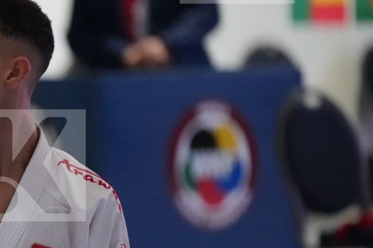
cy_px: 166
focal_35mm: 500
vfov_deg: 2.7
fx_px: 5179
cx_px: -181
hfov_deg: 4.1
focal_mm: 168
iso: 12800
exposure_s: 1/800
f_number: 2.8
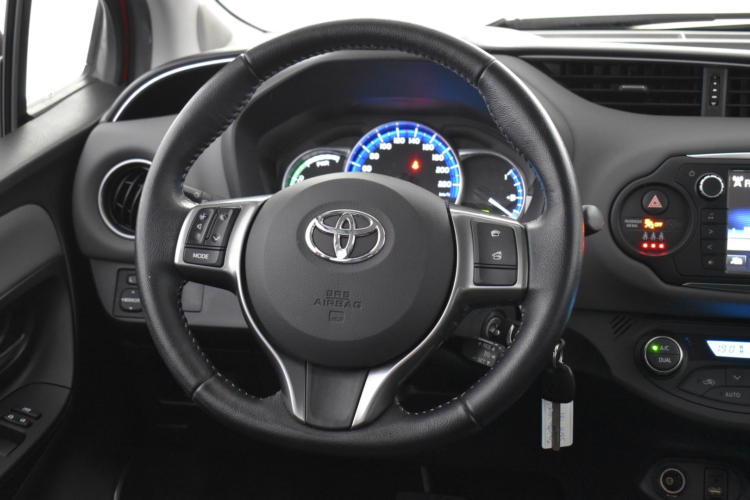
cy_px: 250
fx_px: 1000
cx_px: 375
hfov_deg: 41.1
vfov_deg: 28.1
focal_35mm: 48
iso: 3200
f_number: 4.5
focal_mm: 32
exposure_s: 1/15
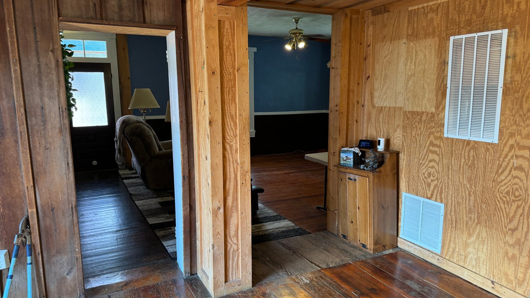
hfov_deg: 69.9
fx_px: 379
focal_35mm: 27
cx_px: 259
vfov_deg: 42.9
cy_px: 150
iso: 200
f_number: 1.78
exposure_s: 1/60
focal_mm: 6.76
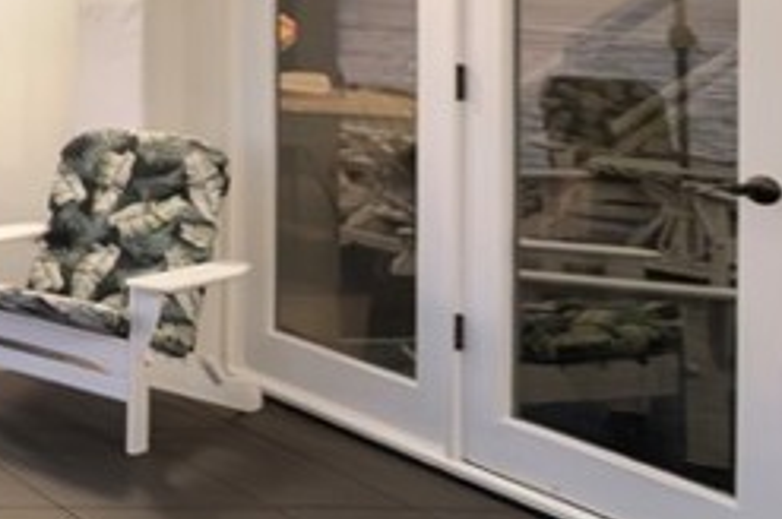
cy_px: -36
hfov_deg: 19.0
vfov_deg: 23.6
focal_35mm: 54
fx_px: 1171
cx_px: -807
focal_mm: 13
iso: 12800
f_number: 4
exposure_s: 1/100
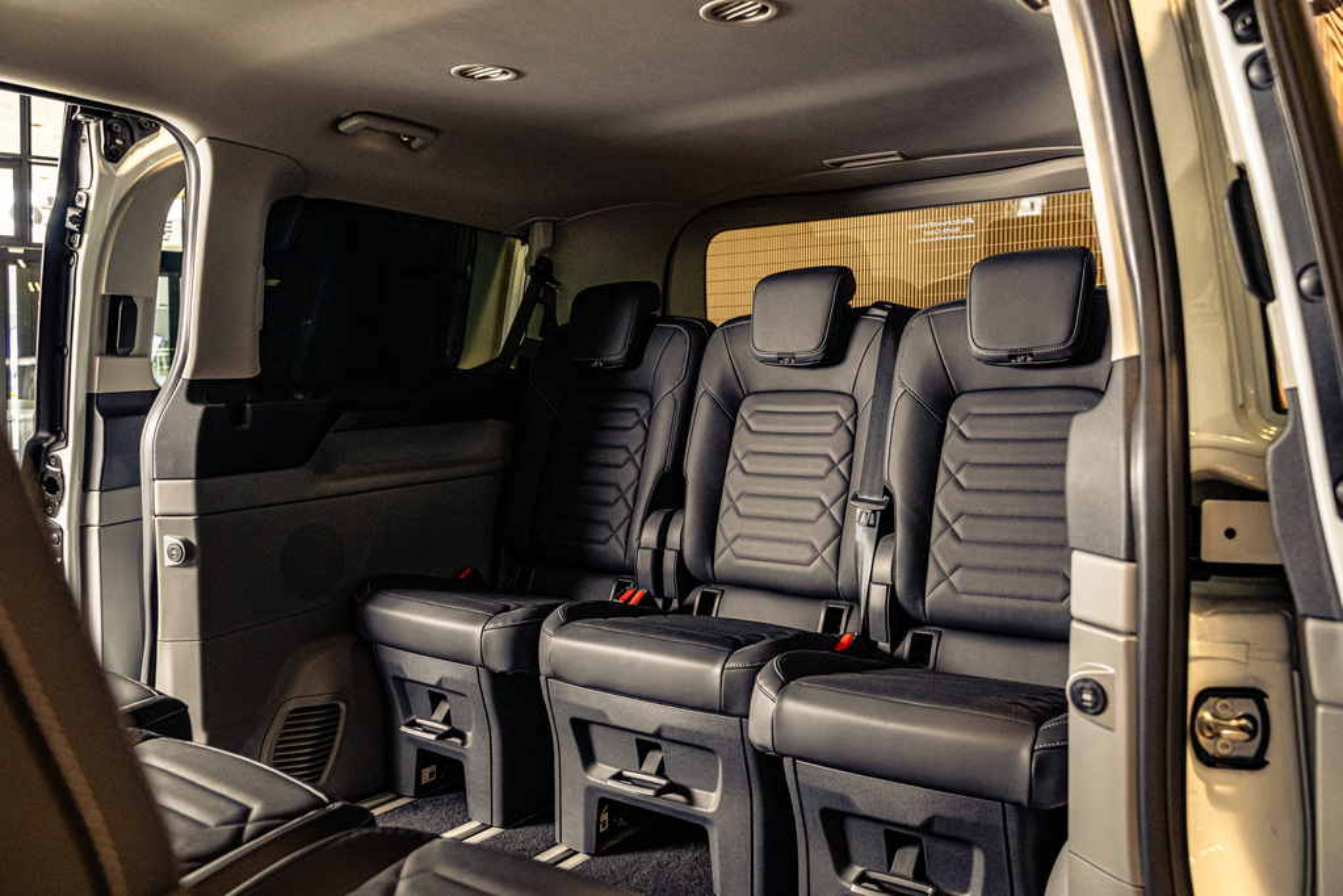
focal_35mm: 28
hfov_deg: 65.5
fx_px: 1044
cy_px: 448
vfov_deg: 46.4
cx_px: 672
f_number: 5
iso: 1600
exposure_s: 1/200
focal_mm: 28
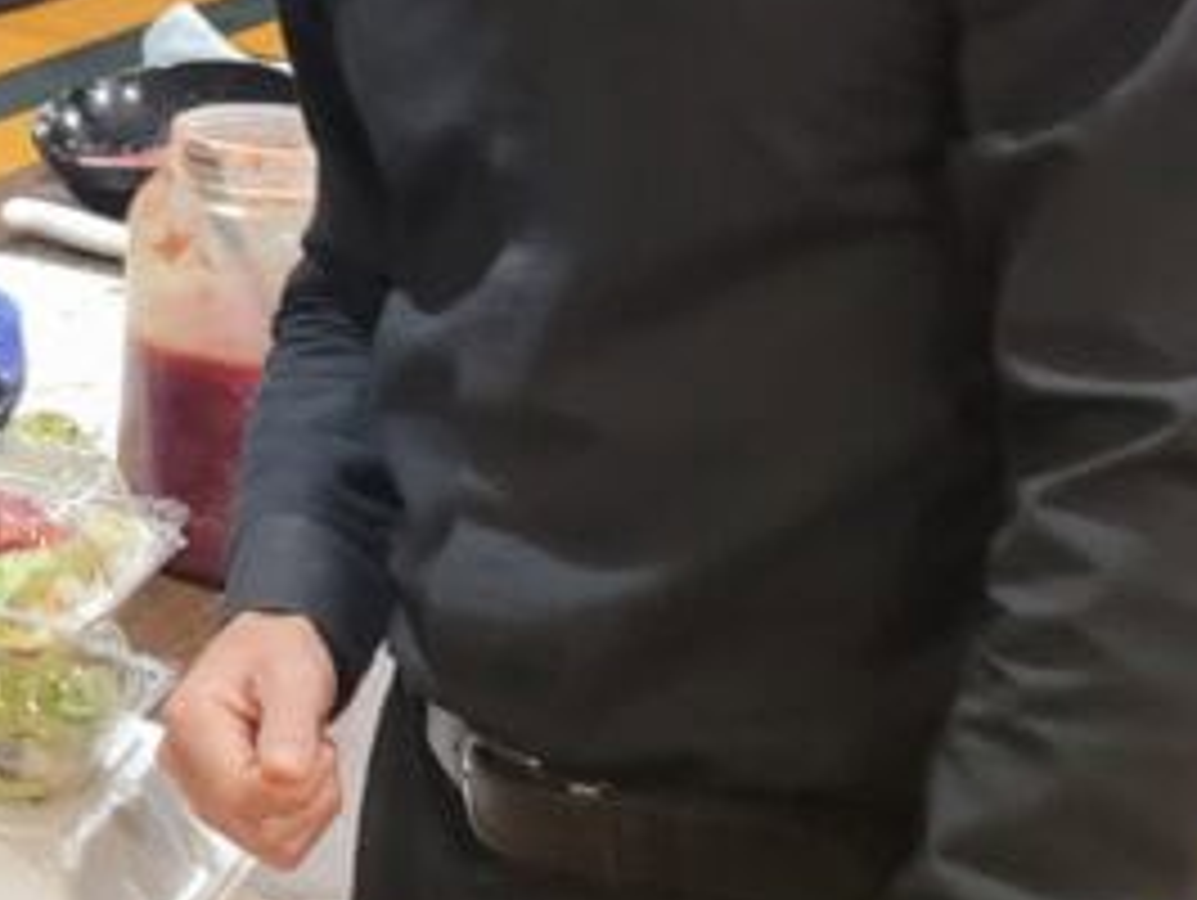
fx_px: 3461
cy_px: 22
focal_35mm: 100
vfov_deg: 14.6
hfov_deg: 16.9
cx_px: -819
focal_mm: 5.4
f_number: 1.8
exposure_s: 1/40
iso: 640
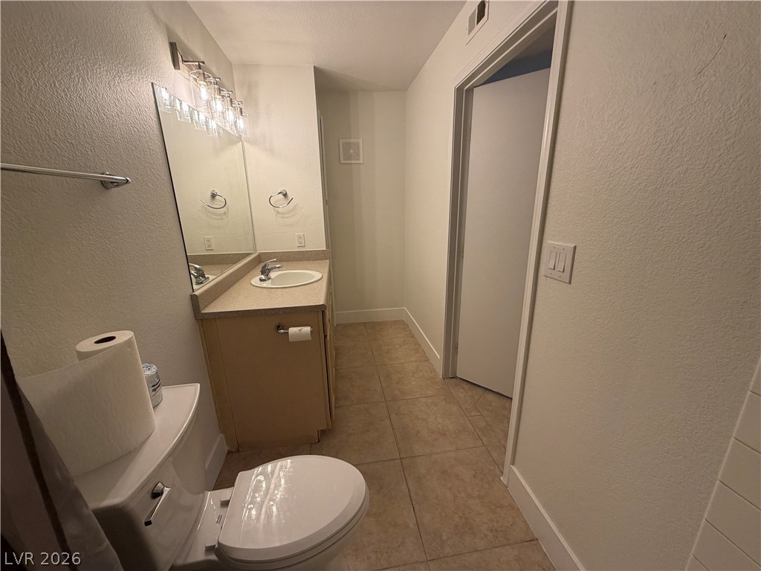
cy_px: 286
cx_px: 380
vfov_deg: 85.7
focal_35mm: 14
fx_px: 308
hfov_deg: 102.1
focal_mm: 2.22
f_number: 2.2
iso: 160
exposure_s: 1/120
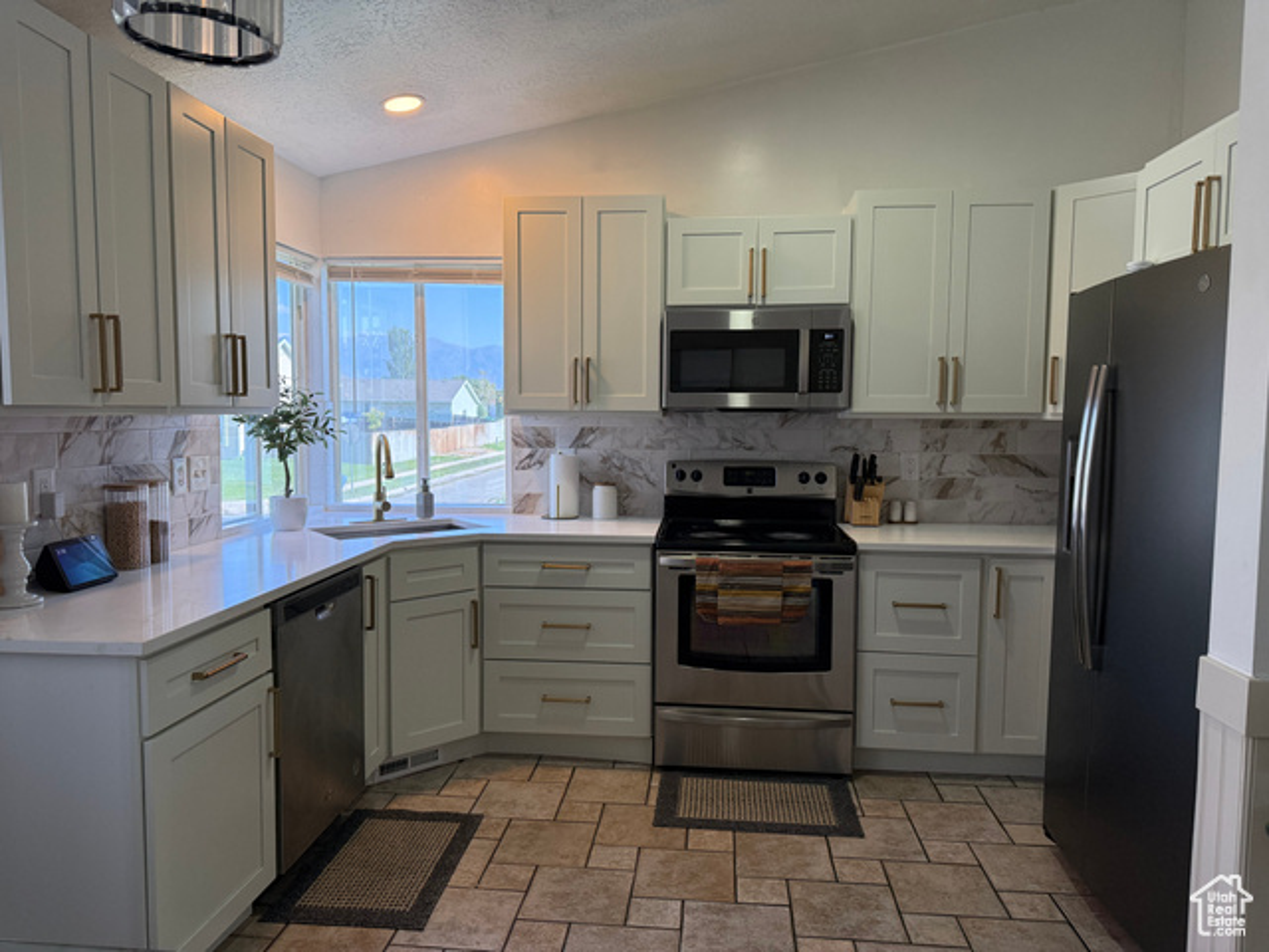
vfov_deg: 56.8
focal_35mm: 24
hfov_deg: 71.6
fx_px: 880
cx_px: 634
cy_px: 476
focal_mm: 6.76
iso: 200
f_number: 1.78
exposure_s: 1/240
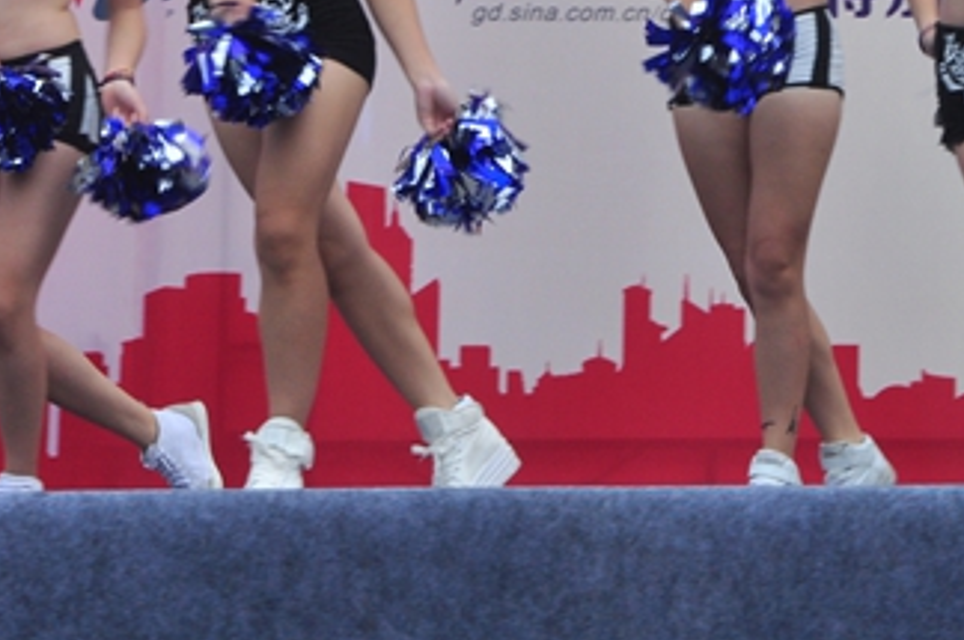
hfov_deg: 6.2
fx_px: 8904
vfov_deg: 4.1
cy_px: -61
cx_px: 1024
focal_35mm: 333
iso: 400
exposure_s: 1/100
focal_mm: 90
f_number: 20
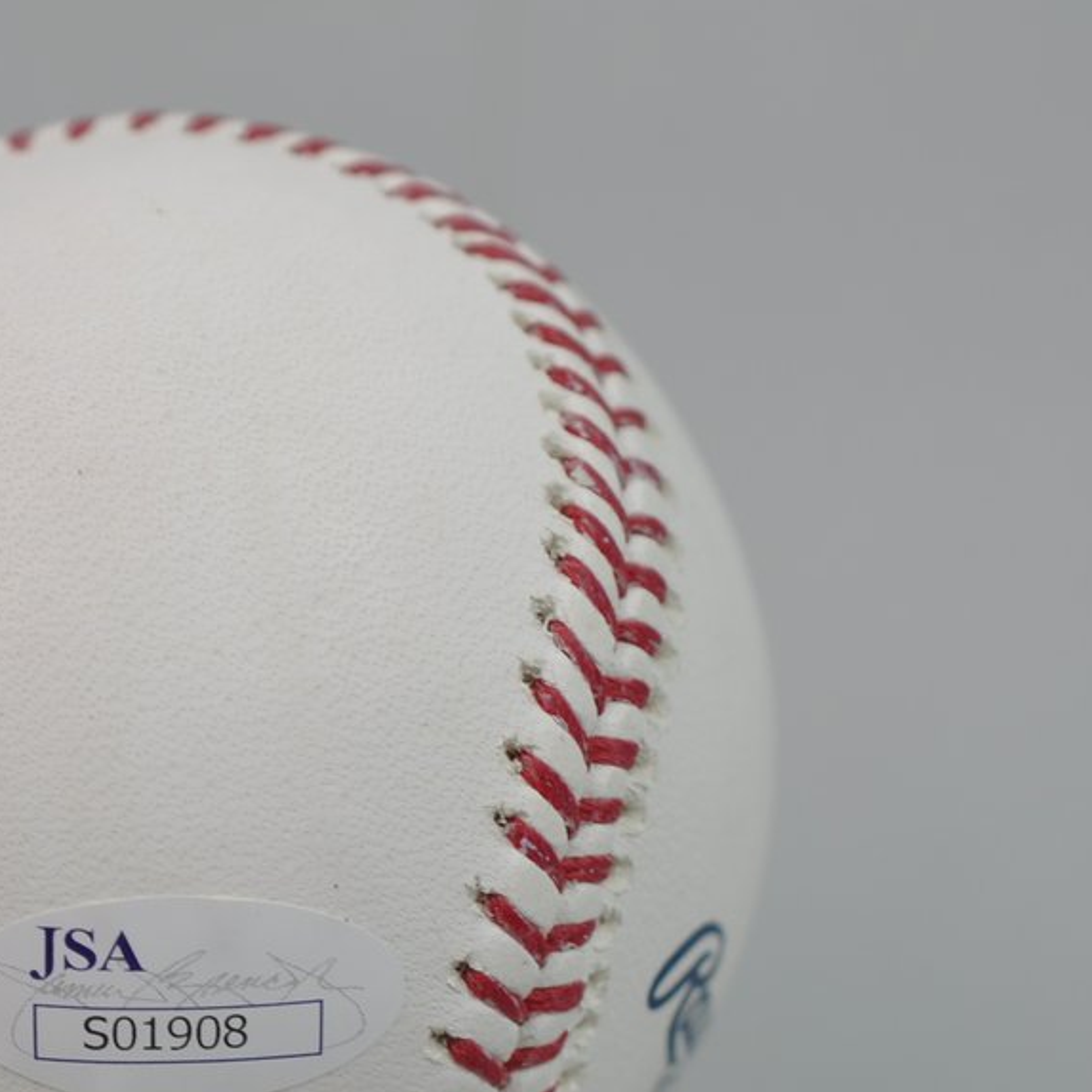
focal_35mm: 152
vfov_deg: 11.4
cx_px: 153
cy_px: 1015
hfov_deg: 11.4
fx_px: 5425
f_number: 4.5
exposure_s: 1/80
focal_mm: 40
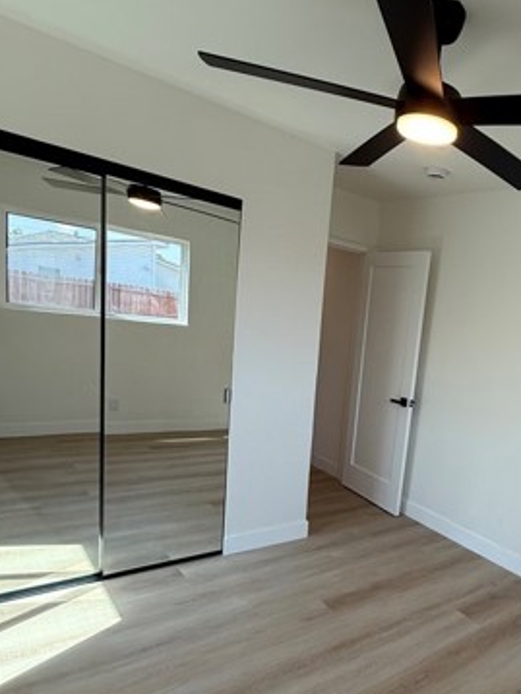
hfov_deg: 50.6
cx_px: 438
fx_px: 501
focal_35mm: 25
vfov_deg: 68.5
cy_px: 426
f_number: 2.2
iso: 50
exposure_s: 1/124
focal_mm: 2.22
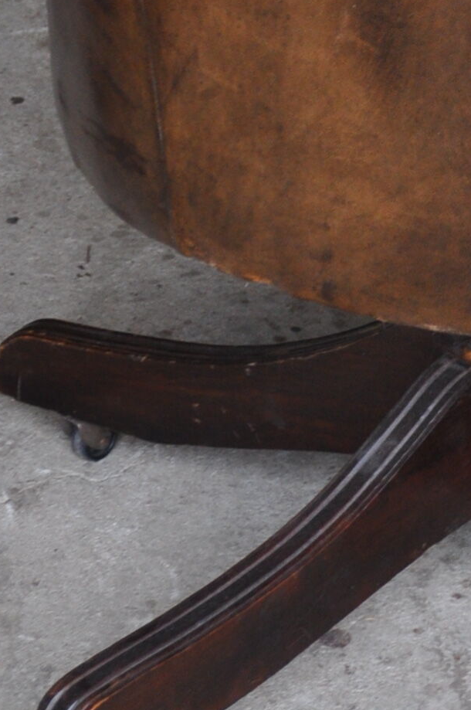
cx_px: 469
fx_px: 3307
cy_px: -40
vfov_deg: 12.1
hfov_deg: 8.1
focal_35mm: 168
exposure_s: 1/60
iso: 640
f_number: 4.8
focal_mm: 32
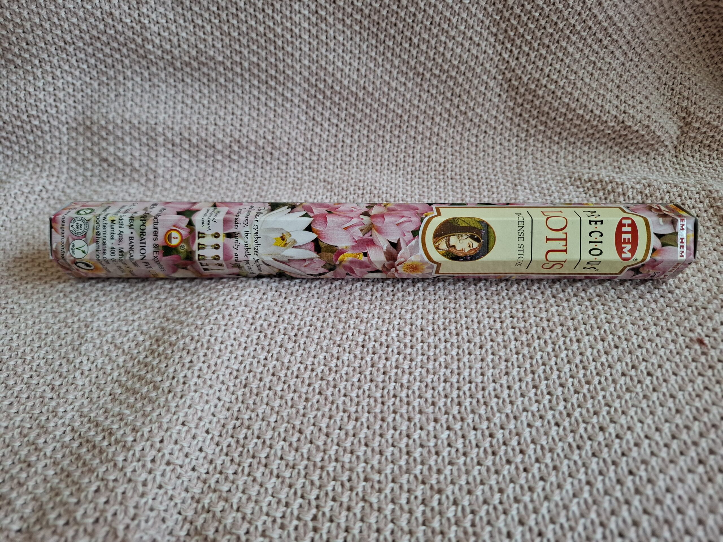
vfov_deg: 58.9
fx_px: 480
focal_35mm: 23
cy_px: 271
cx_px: 362
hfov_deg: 73.9
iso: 100
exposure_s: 1/120
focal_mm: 5.54
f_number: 1.8
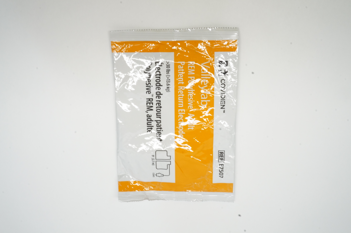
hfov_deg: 51.3
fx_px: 365
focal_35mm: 38
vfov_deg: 35.4
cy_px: 116
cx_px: 176
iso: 800
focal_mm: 25
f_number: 25
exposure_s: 1/5
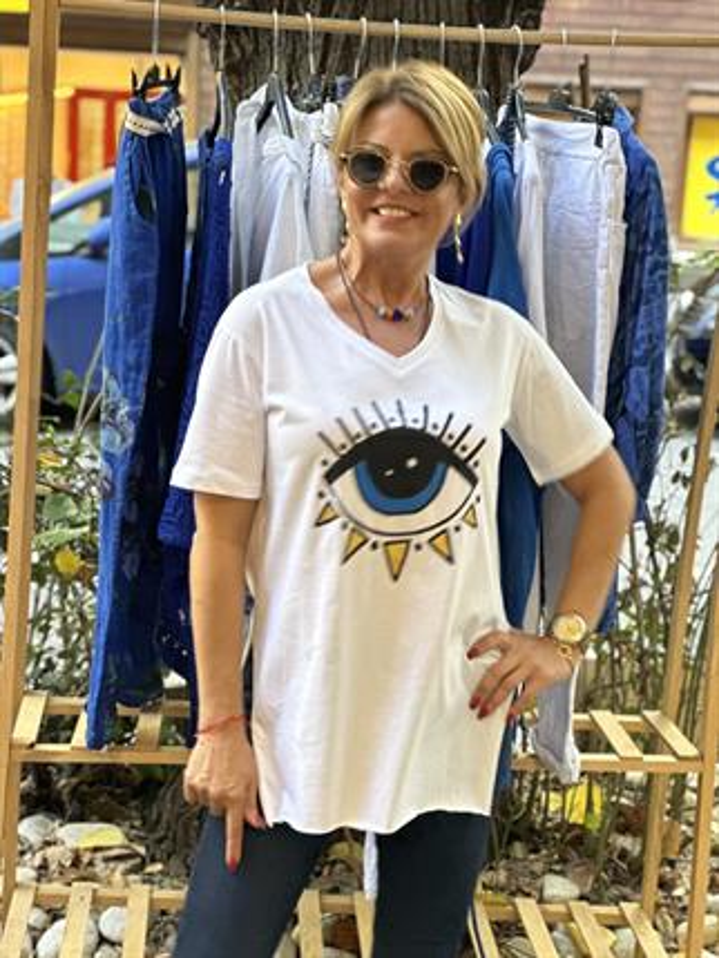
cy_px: 479
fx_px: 2131
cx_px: 360
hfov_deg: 19.1
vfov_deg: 25.3
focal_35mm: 77
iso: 250
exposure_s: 1/40
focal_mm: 9
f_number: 2.8
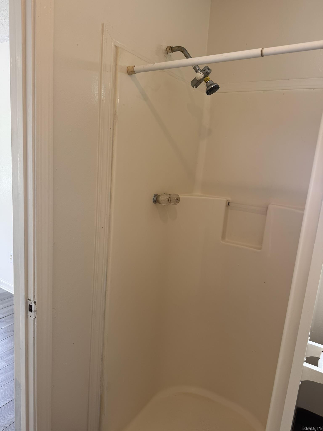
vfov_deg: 71.6
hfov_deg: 56.8
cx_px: 162
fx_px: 299
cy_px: 216
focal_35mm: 24
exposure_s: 1/121
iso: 100
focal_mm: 6.76
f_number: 1.78
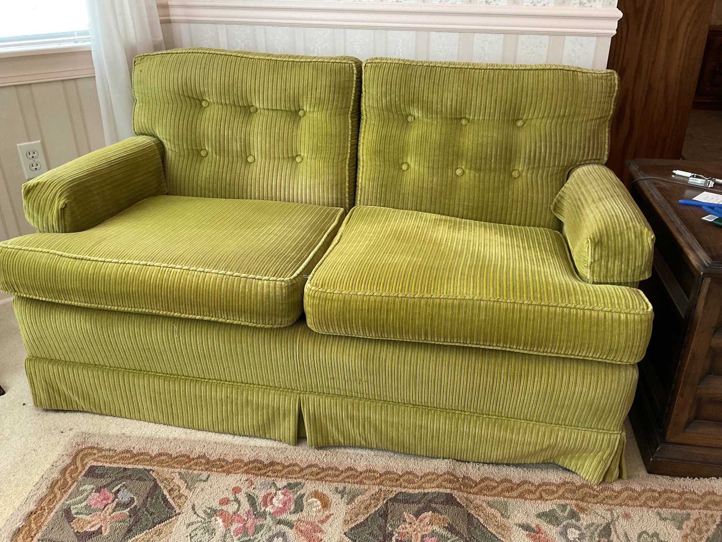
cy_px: 271
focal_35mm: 29
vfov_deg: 48.2
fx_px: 605
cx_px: 361
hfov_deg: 61.7
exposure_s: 1/60
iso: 125
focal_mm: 3
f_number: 1.8
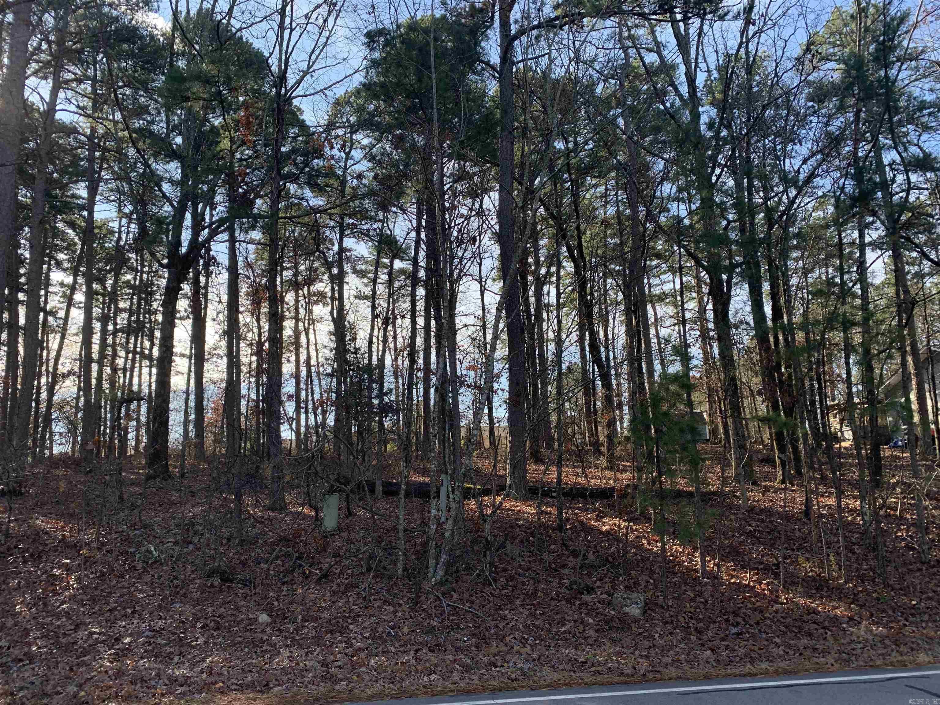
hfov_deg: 67.3
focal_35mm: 26
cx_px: 470
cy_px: 352
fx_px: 706
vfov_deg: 53.1
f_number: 1.8
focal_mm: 4.25
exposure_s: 1/549
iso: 25
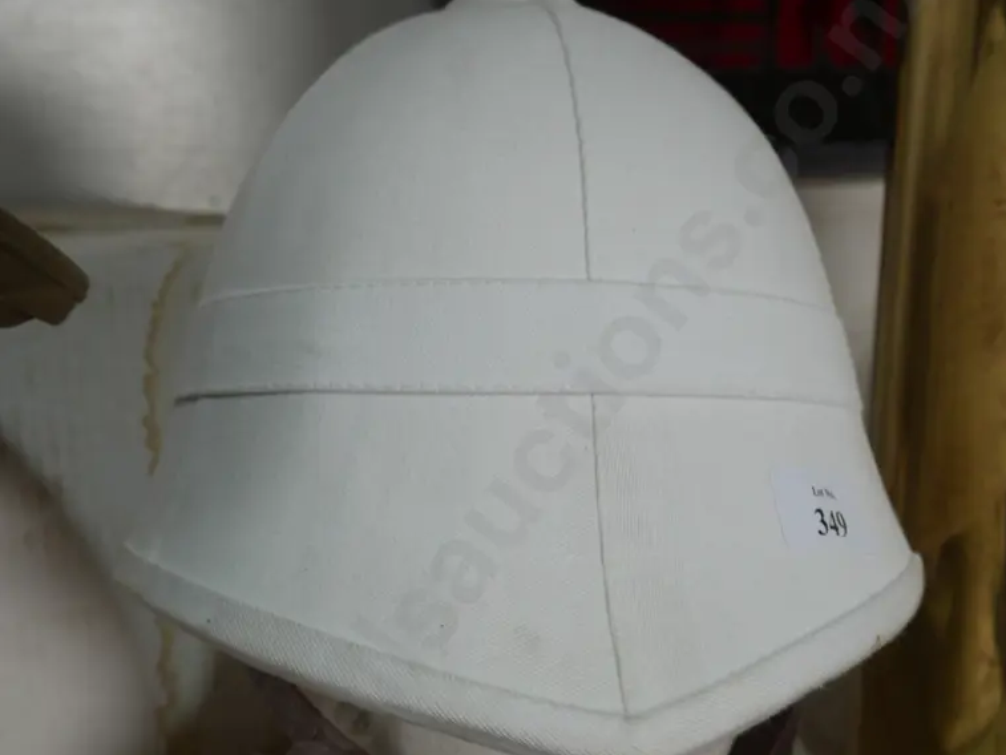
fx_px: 1337
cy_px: 505
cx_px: 510
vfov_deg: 31.3
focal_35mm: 46
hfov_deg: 41.2
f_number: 4.5
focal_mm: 17
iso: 200
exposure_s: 1/160
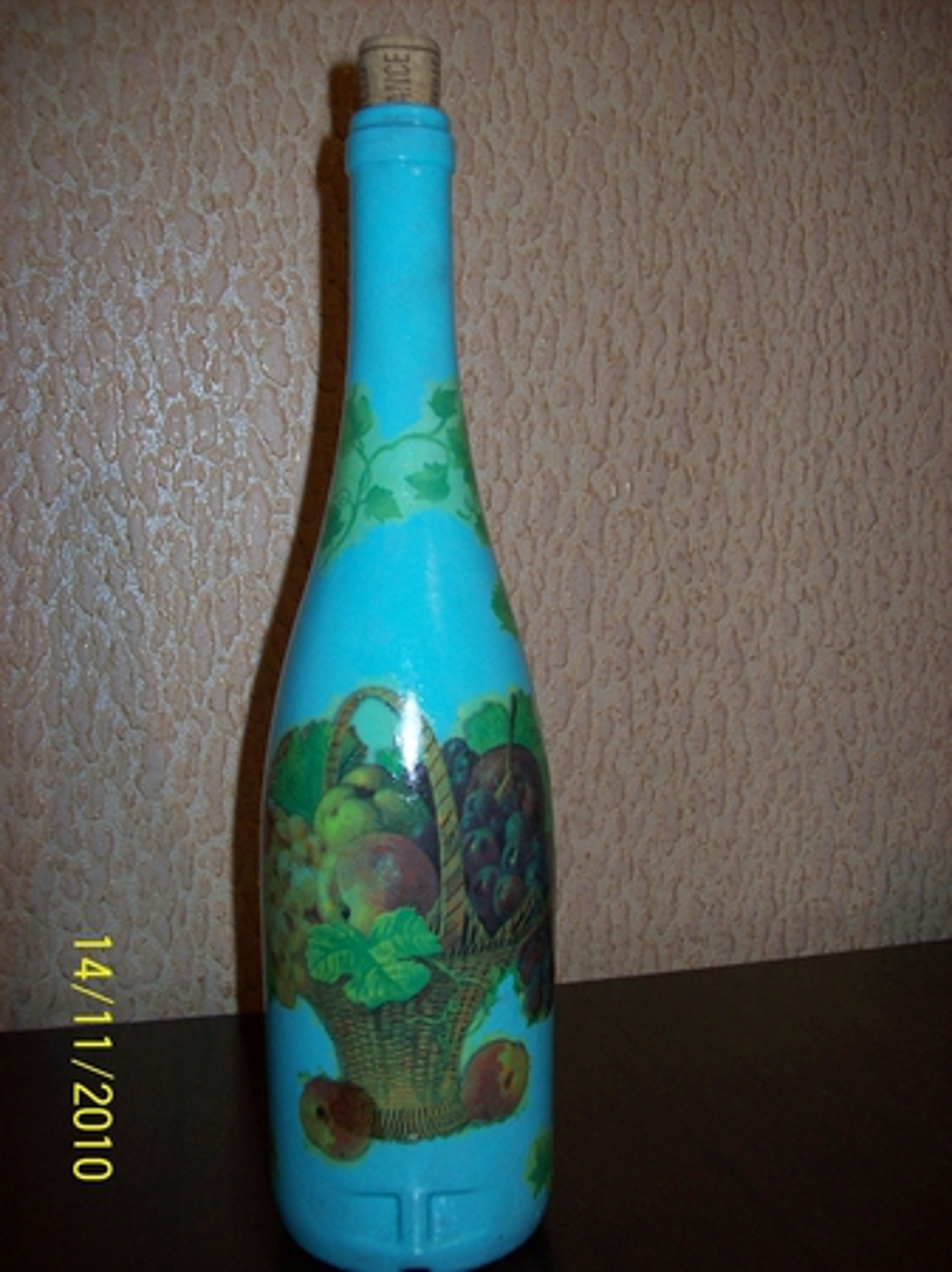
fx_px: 1321
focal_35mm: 36
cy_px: 636
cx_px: 476
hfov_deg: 39.6
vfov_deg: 51.4
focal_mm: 6
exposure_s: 1/64
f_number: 2.7
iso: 80
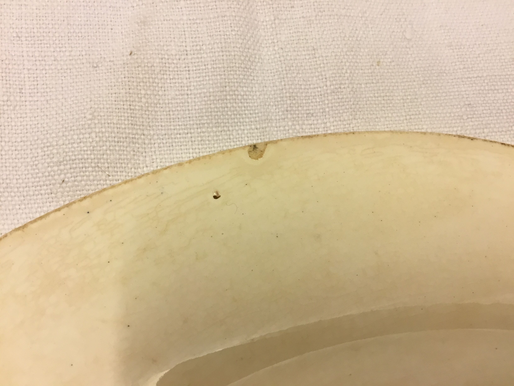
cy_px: 193
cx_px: 257
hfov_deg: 58.4
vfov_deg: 45.4
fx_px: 460
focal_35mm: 31
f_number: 2.4
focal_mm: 3.3
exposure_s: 1/33
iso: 64
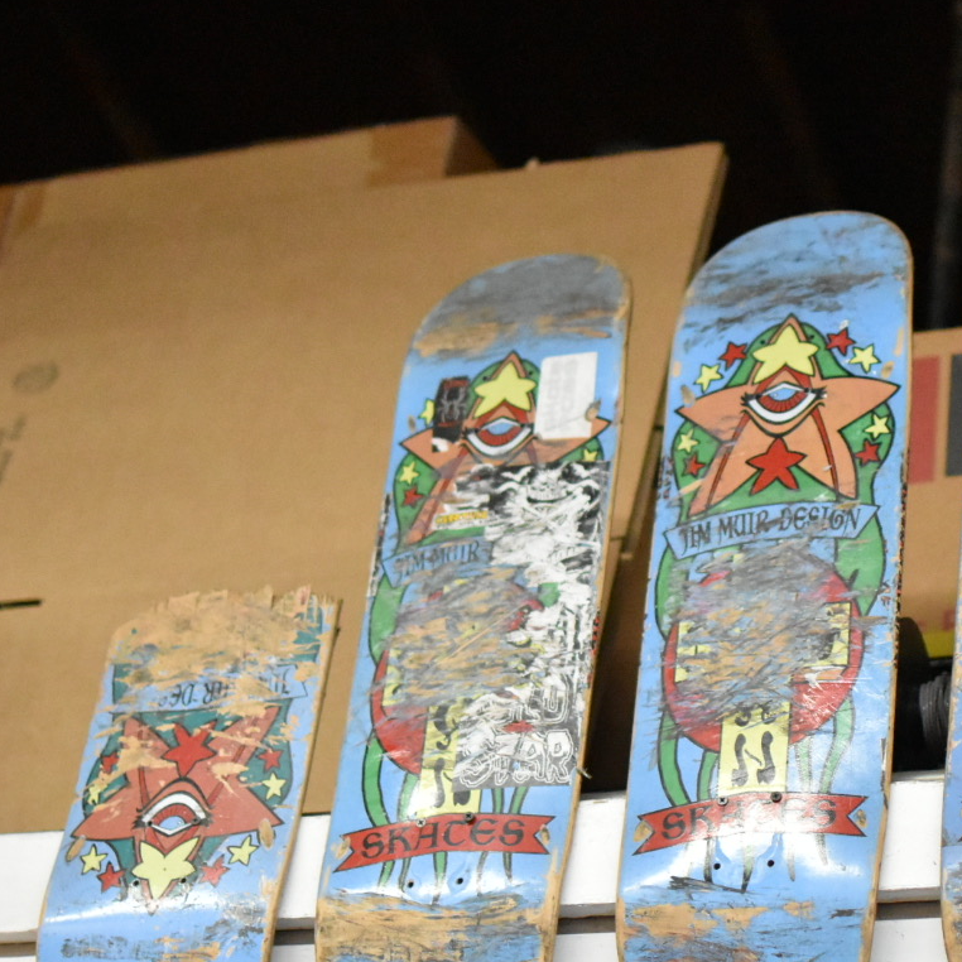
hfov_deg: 18.3
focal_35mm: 95
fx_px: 2984
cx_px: 646
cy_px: 574
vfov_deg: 18.3
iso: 5000
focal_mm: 35
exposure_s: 1/1250
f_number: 1.8
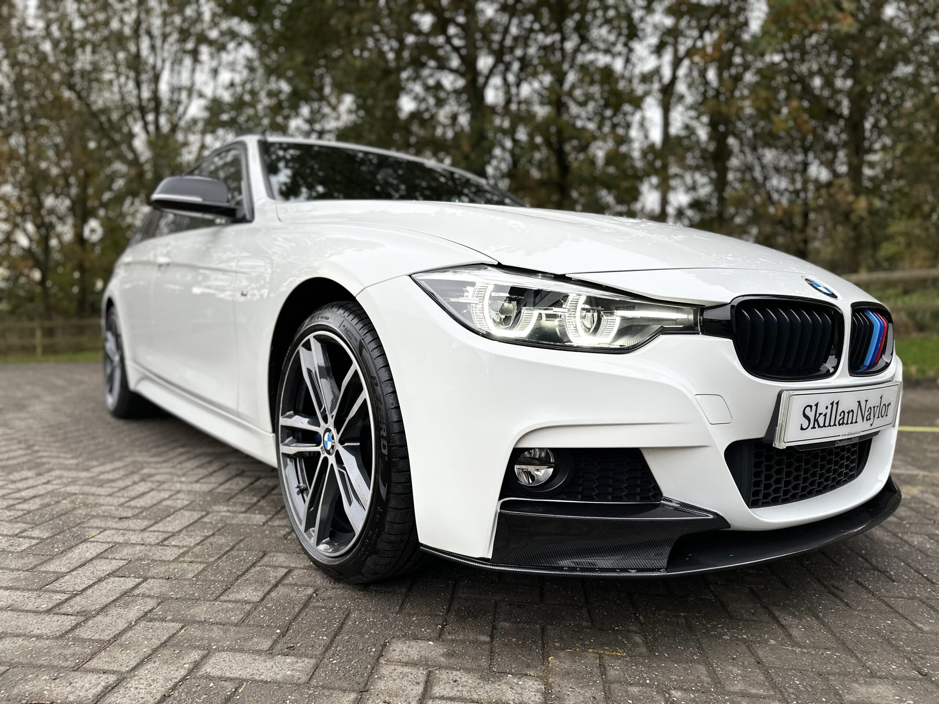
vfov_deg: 56.8
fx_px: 651
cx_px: 470
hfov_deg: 71.6
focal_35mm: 24
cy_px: 352
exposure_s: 1/496
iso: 100
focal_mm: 6.86
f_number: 1.78
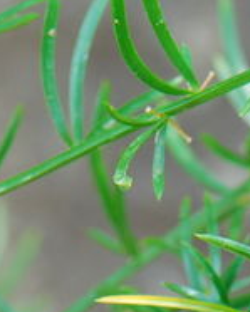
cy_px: 521
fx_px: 7519
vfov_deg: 2.4
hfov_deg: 1.9
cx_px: 580
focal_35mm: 814
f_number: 11
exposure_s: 1/25
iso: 100
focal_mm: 105
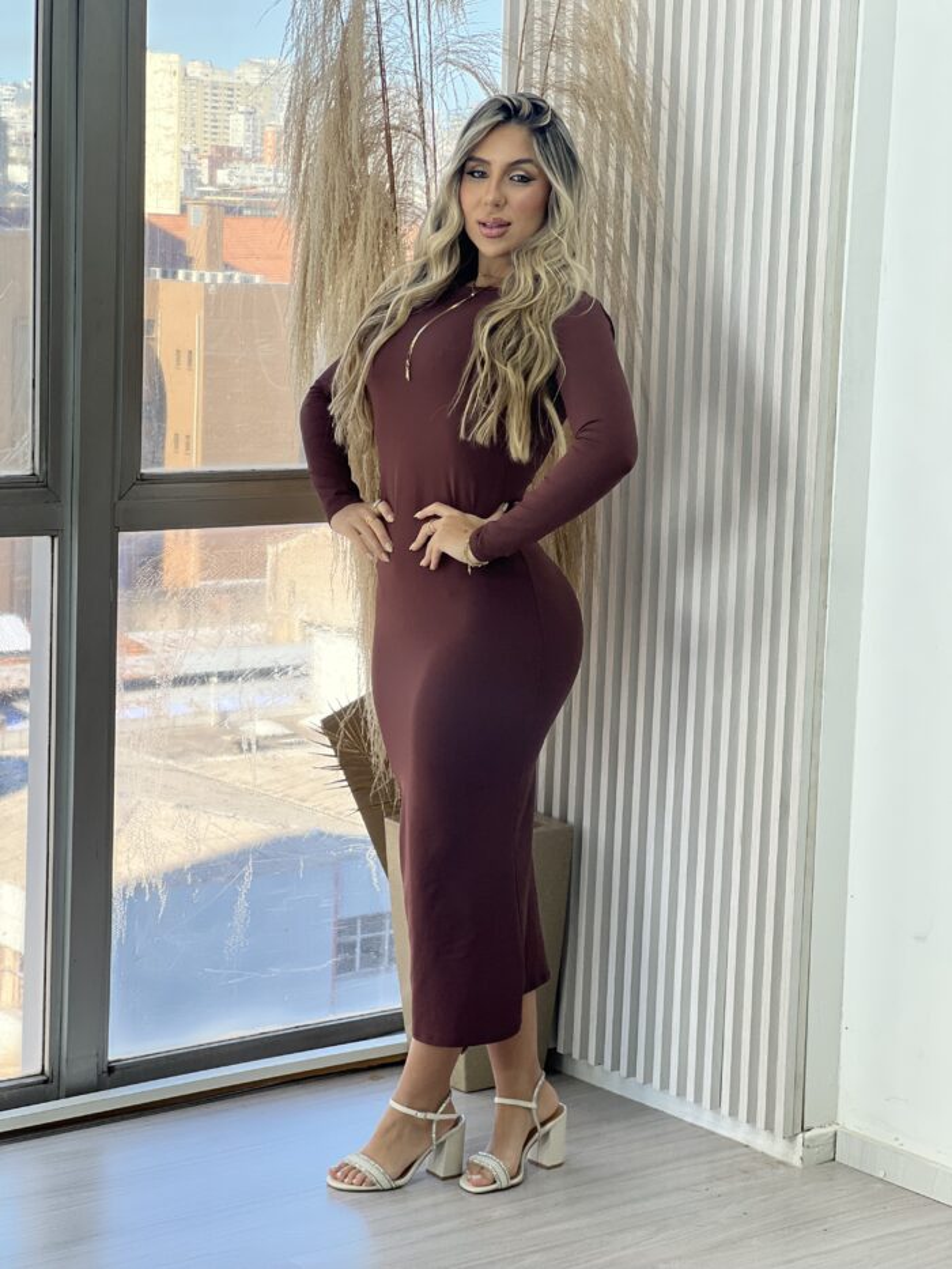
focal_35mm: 77
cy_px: 634
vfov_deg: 25.3
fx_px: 2823
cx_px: 476
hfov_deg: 19.1
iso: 50
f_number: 2.8
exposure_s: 1/120
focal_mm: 9
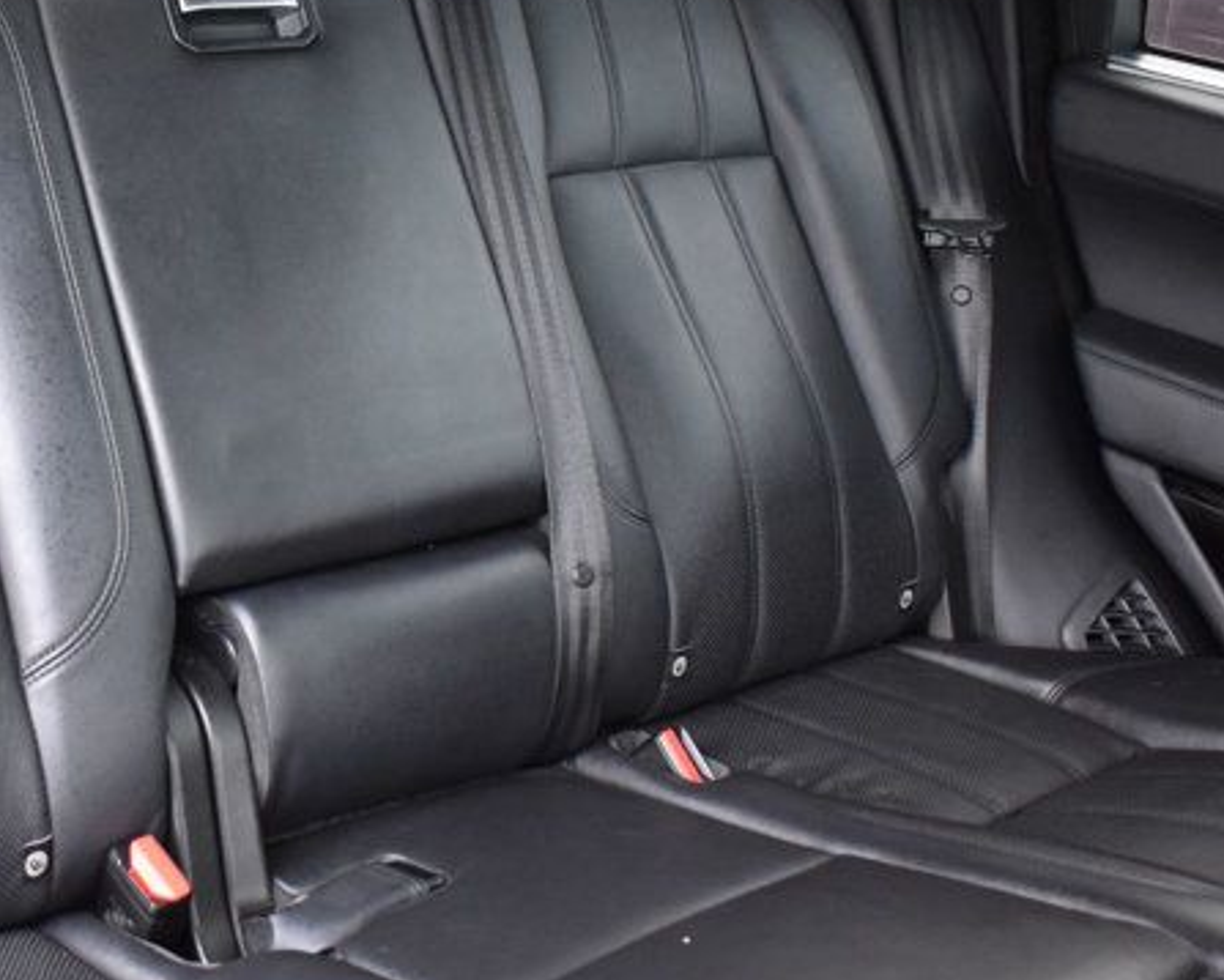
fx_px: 2102
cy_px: 279
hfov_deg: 31.7
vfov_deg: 26.0
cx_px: 260
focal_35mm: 58
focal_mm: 18
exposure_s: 1/60
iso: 1600
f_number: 3.5
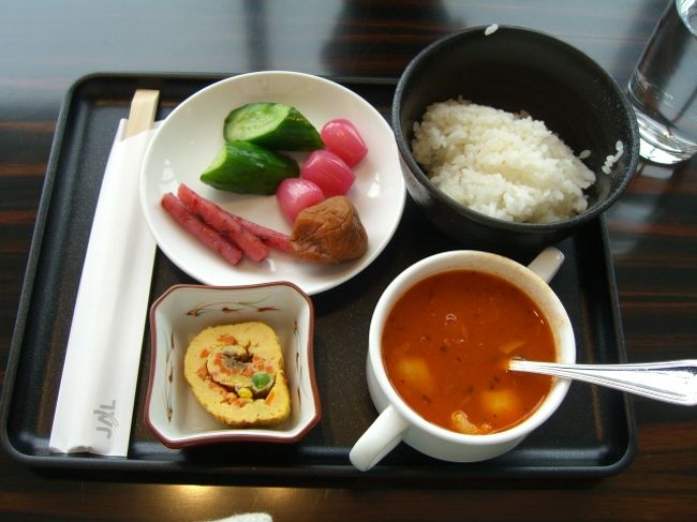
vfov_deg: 37.7
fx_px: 765
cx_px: 348
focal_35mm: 38
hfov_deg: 49.0
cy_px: 261
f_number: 2.8
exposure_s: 1/100
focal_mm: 7.9
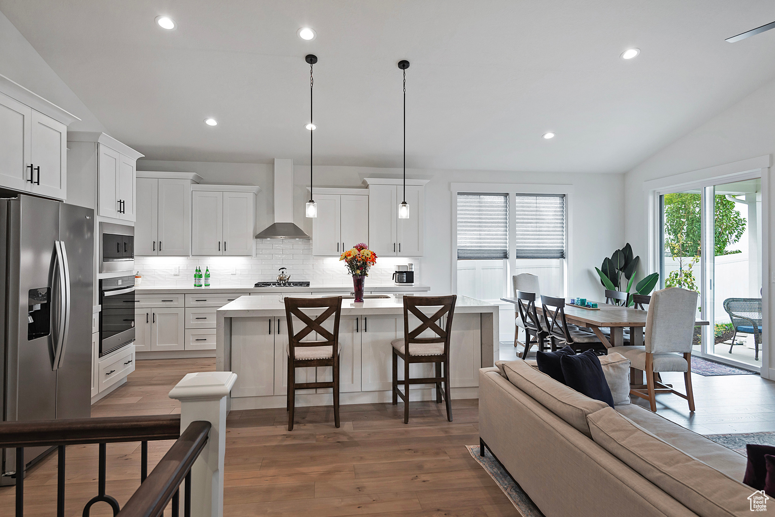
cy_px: 258
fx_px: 431
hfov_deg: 84.0
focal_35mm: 20
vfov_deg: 62.0
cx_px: 388
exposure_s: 1/30
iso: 400
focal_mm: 20
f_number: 6.3
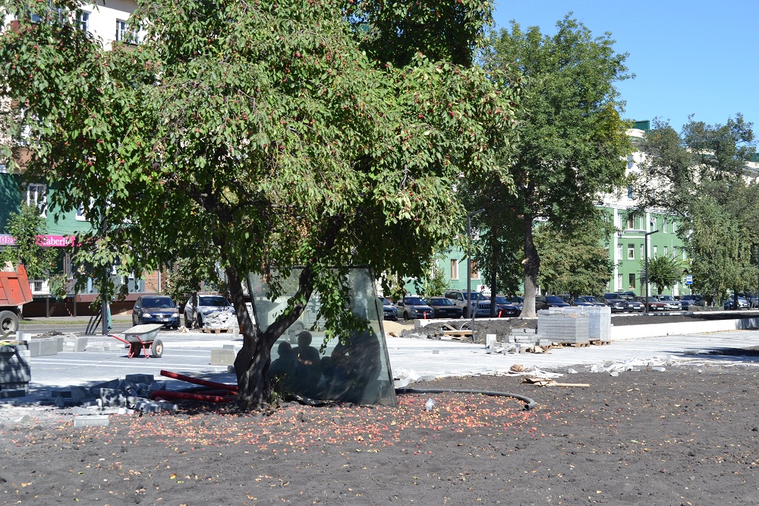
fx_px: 1138
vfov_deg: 25.0
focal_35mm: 54
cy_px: 253
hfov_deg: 36.9
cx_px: 380
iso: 100
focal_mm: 36
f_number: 7.1
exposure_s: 1/200
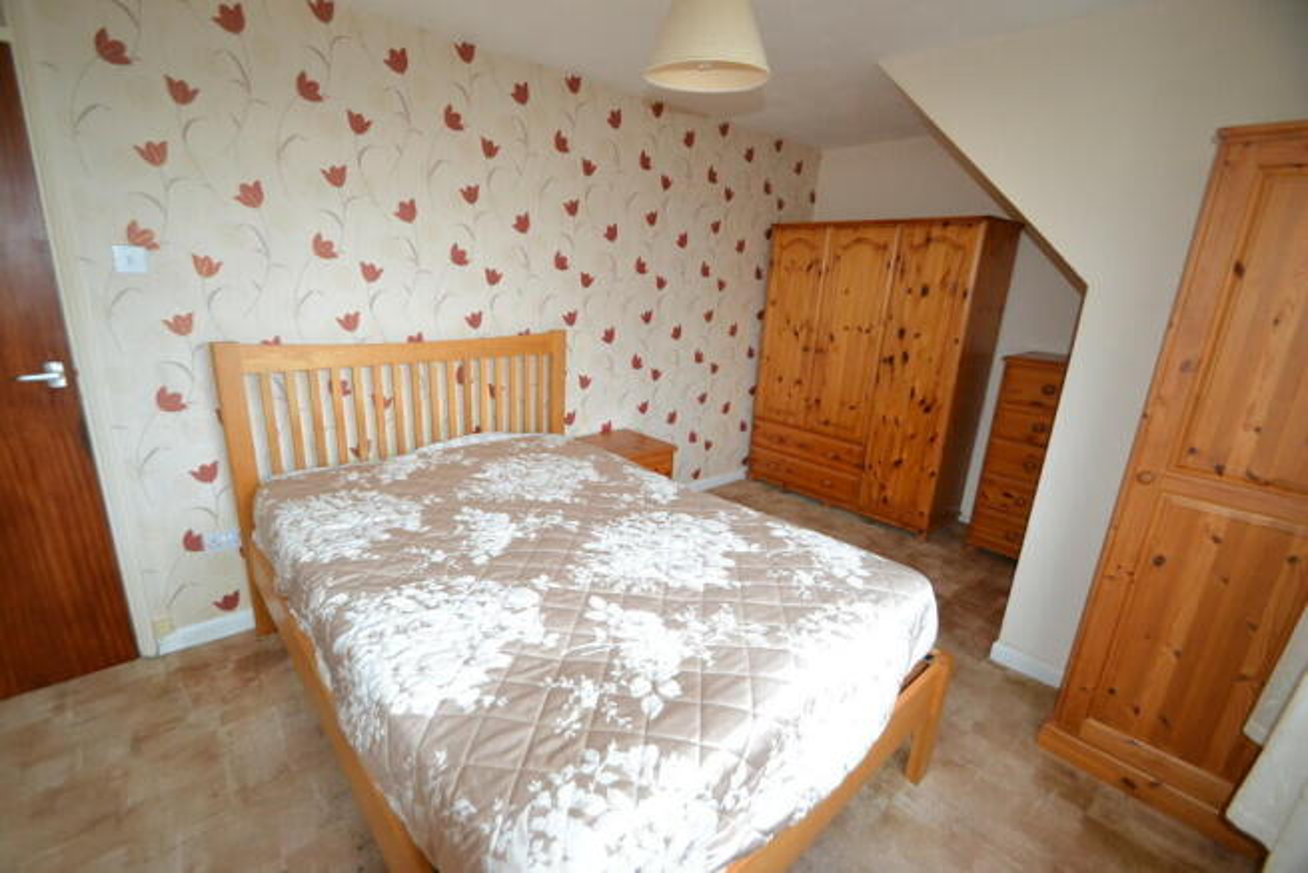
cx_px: 654
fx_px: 545
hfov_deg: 100.4
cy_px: 436
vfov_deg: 77.4
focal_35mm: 15
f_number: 3.5
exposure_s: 1/60
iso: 1000
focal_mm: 10
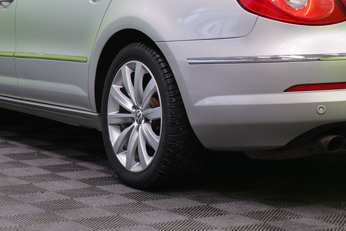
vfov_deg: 10.5
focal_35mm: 129
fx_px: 1240
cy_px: -19
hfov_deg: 15.8
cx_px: 239
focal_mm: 55
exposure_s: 1/30
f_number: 5
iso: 400
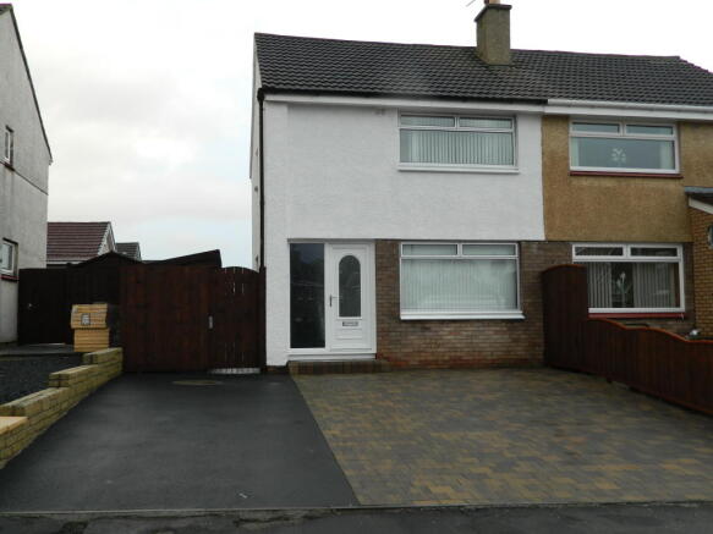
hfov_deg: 52.6
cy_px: 267
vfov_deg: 40.7
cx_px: 356
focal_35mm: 35
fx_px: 721
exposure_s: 1/60
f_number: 3.3
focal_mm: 6.2
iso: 80
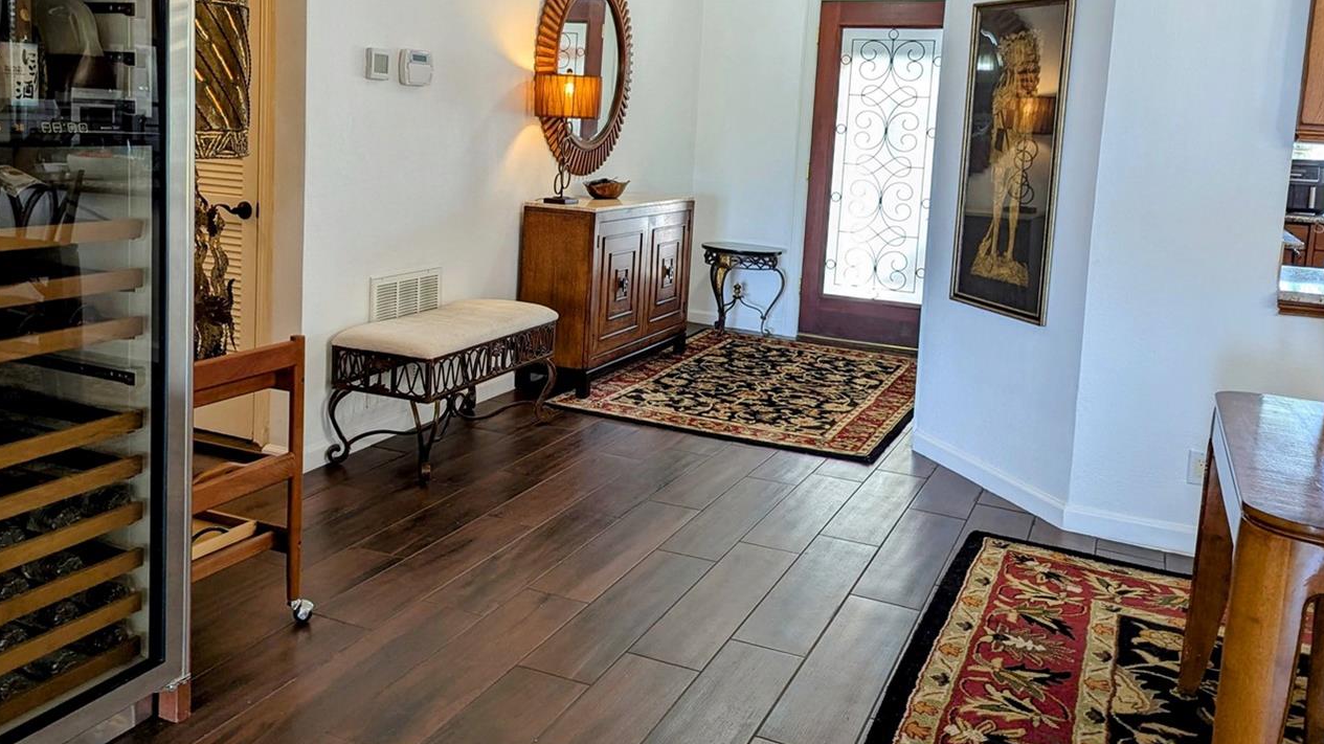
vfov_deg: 35.1
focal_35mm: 33
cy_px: 225
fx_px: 1158
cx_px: 578
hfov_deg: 59.3
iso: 46
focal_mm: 6.81
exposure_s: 1/60
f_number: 1.85
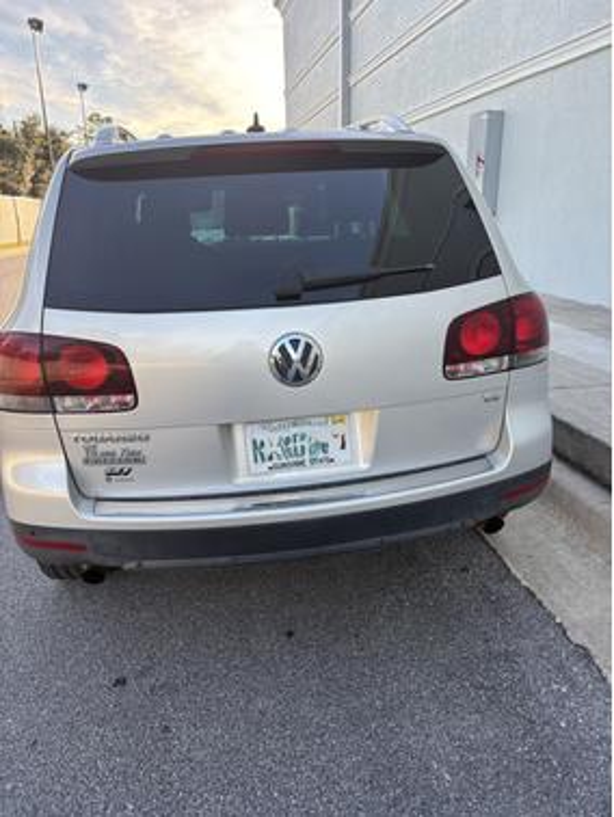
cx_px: 307
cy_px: 408
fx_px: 614
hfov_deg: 53.1
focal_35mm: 26
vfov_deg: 67.3
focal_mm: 5.96
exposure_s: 1/359
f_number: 1.6
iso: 50
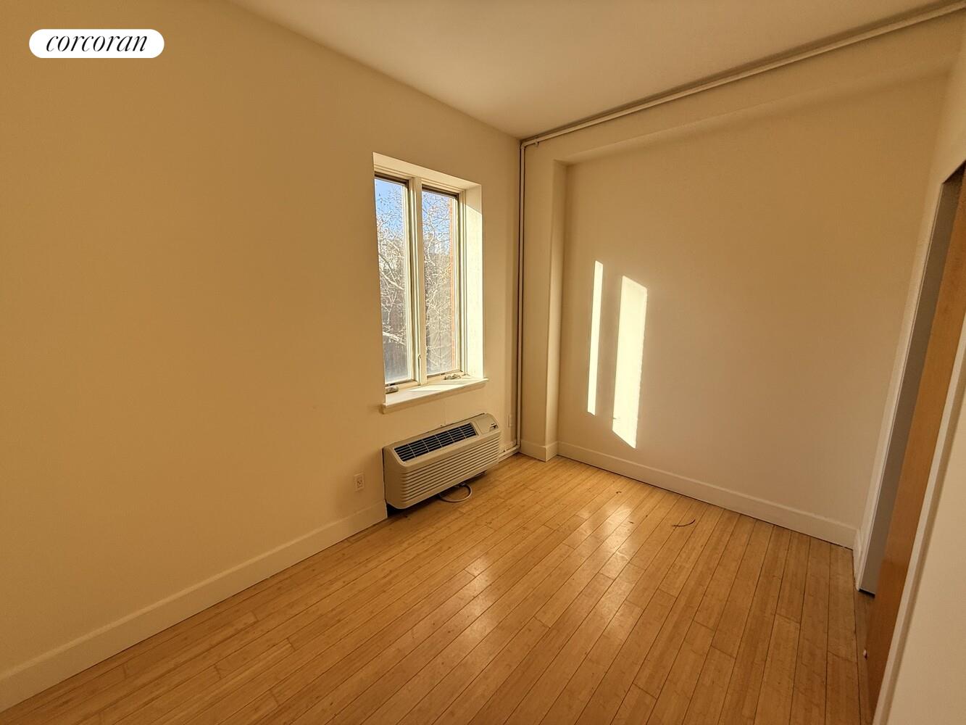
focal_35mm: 14
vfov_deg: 85.7
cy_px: 362
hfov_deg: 102.1
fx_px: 391
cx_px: 483
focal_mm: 2.22
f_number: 2.2
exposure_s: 1/307
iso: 64
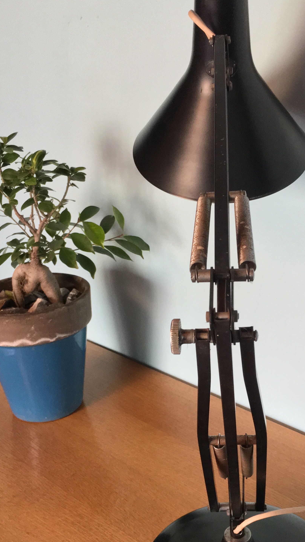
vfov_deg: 46.3
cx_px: 216
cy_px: 310
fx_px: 632
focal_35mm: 44
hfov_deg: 26.9
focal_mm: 4.15
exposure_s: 1/25
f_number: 2.2
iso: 200
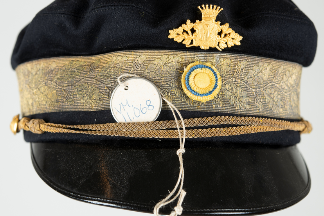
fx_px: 783
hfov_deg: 23.4
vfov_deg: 15.7
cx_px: 147
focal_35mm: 87
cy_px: 95
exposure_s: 1/160
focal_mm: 60
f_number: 8
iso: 200
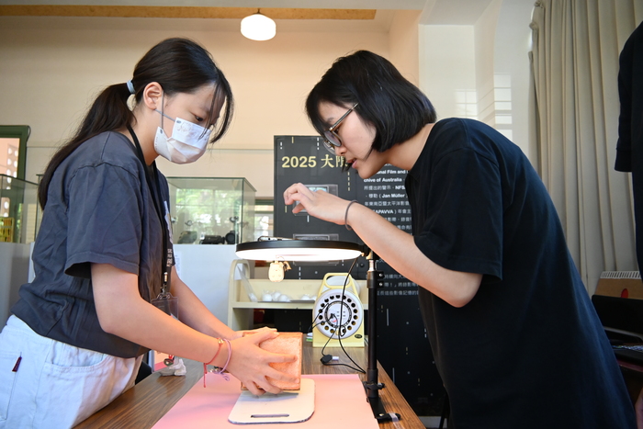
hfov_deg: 67.4
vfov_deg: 47.9
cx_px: 322
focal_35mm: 27
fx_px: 482
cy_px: 214
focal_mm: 18
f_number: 3.5
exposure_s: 1/125
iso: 1250
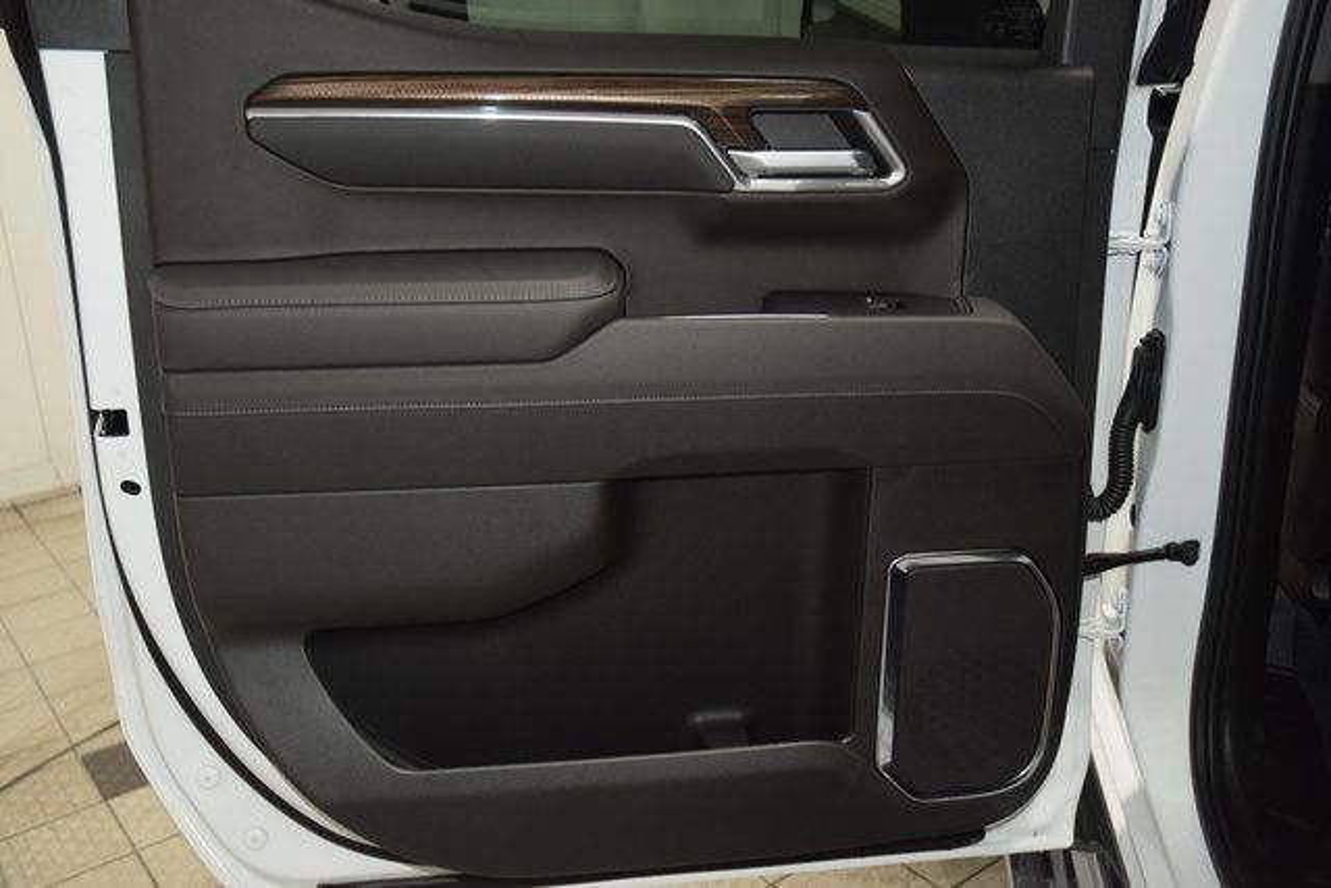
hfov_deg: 53.1
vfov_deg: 36.9
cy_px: 444
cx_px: 666
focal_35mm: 36
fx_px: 1331
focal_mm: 24
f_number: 3.8
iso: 900
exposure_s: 1/60
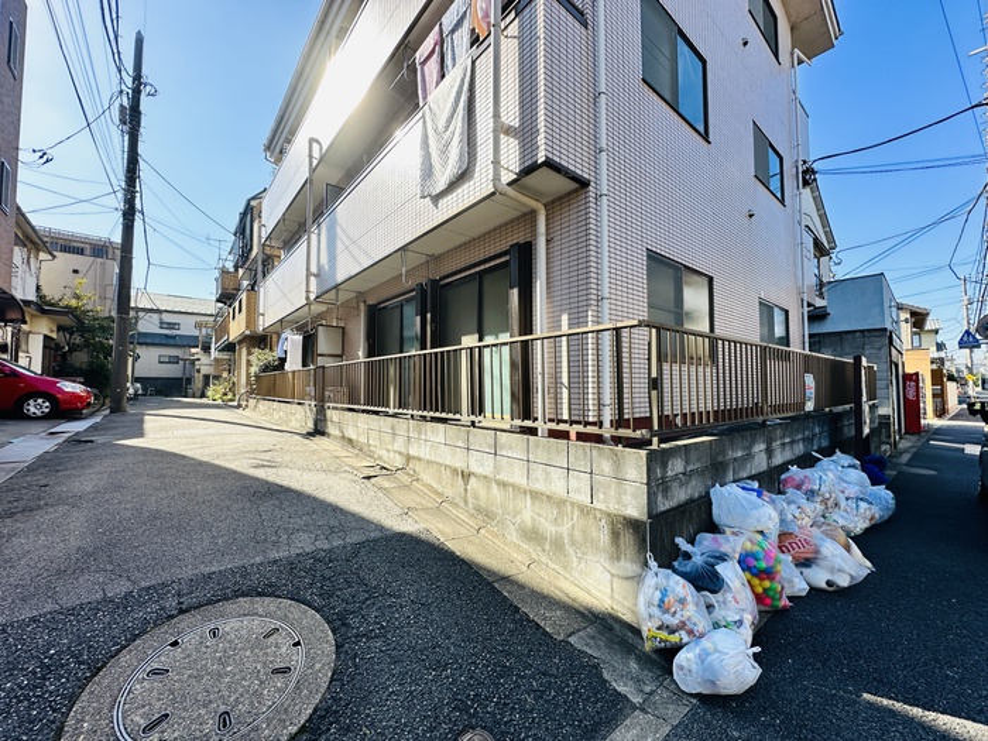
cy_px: 370
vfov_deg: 85.7
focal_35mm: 14
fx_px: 400
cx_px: 494
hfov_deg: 102.1
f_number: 2.2
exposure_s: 1/496
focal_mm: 2.22
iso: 40
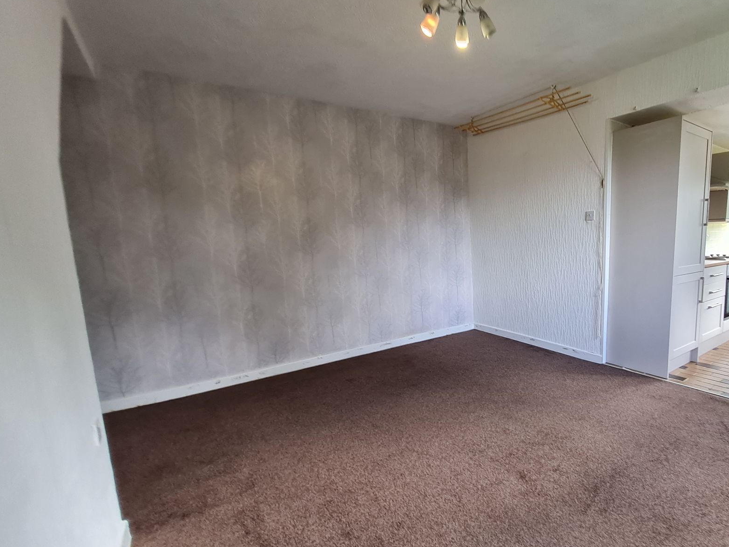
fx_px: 358
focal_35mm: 17
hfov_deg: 88.4
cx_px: 473
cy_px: 284
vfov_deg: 74.7
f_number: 2.2
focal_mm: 1.74
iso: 80
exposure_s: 1/50
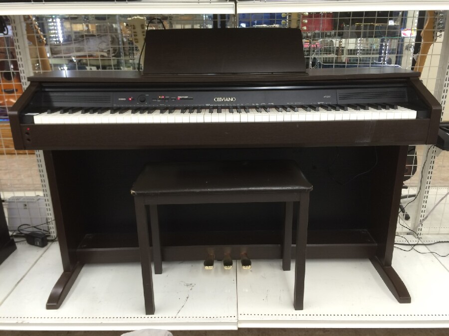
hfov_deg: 61.7
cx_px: 224
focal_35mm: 29
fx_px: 376
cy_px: 168
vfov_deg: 48.2
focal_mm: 4.15
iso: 64
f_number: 2.2
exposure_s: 1/30
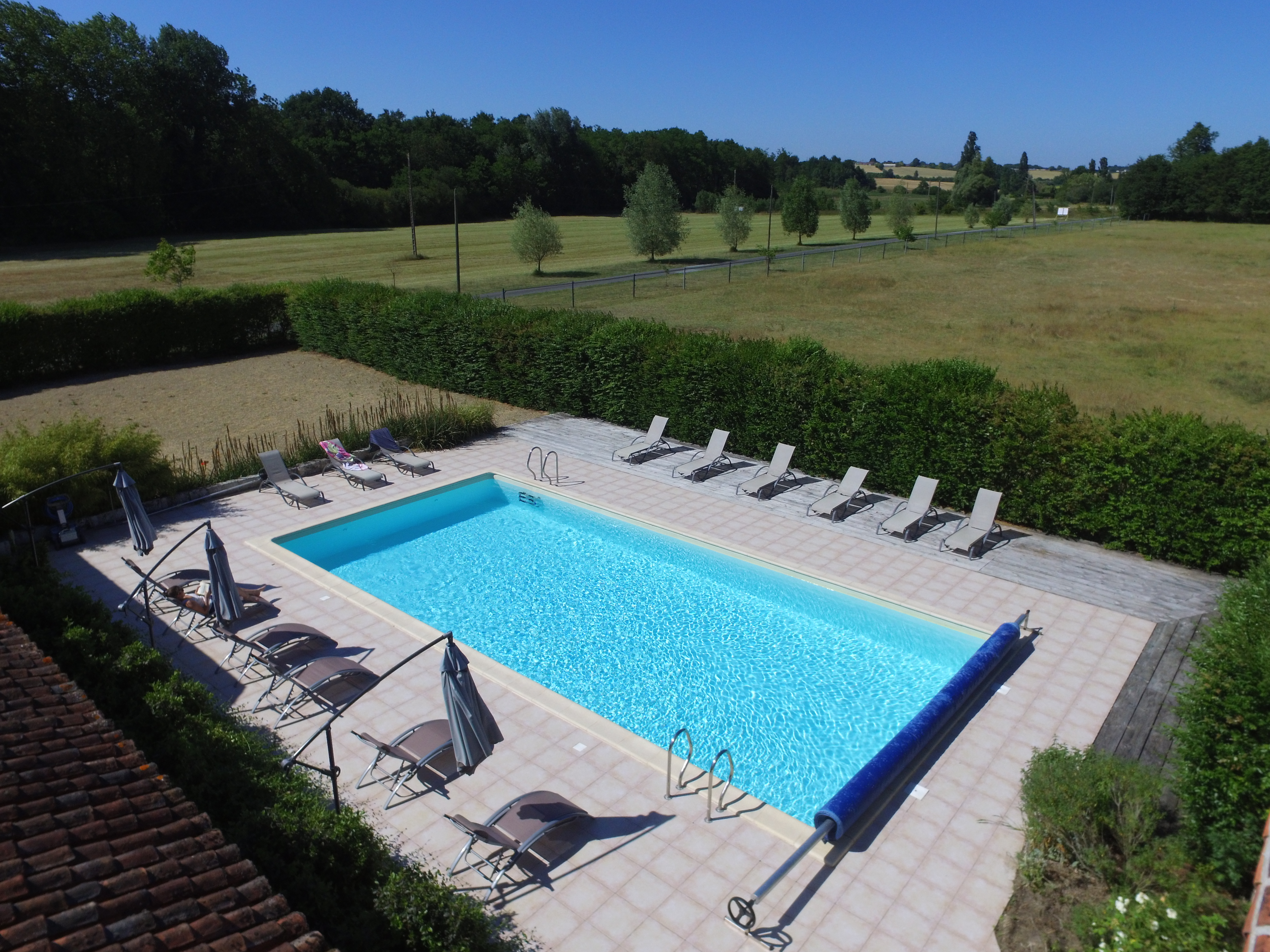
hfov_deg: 81.7
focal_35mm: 20
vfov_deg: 66.0
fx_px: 734
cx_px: 635
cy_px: 476
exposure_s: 1/2375
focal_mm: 3.61
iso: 100
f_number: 2.8
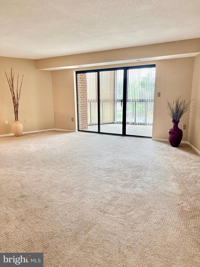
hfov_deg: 53.1
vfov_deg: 67.3
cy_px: 134
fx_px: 200
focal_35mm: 26
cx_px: 100
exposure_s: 1/120
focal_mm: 5.7
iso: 125
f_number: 1.5
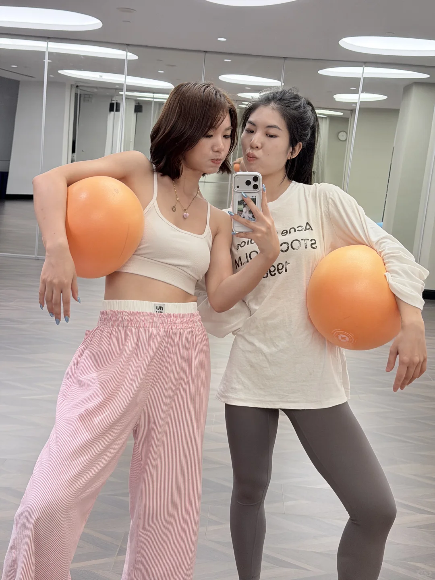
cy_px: 290
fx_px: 804
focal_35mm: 48
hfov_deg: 30.3
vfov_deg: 39.7
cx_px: 218
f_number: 1.78
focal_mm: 6.76
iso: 320
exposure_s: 1/100
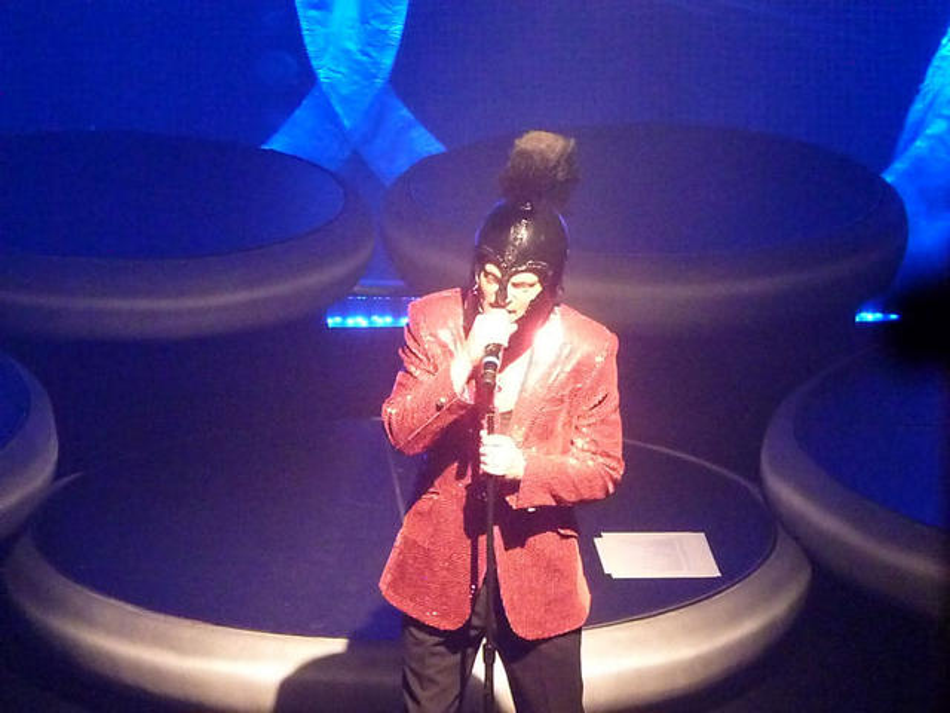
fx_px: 10538
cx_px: 475
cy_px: 356
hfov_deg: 5.2
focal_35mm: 384
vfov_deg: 3.9
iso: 3200
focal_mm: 68.8
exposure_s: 1/25
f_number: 5.9
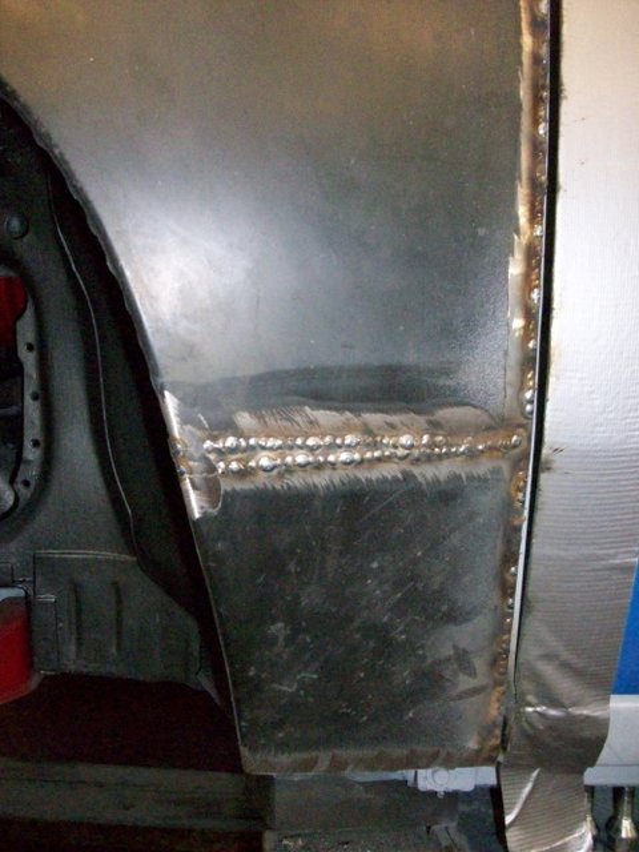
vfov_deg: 54.0
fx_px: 837
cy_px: 426
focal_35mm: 34
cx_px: 320
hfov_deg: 41.8
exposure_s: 1/128
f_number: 2.8
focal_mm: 5.7
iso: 800
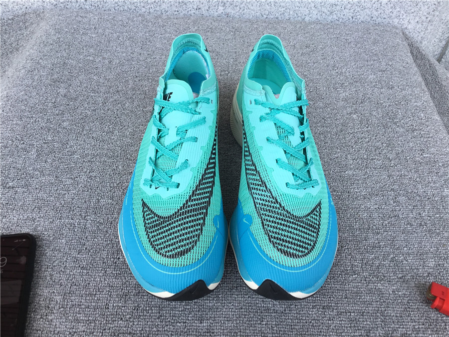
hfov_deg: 58.4
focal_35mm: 31
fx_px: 402
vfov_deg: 45.4
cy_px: 168
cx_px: 224
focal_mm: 3.3
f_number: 2.4
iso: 25
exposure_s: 1/344
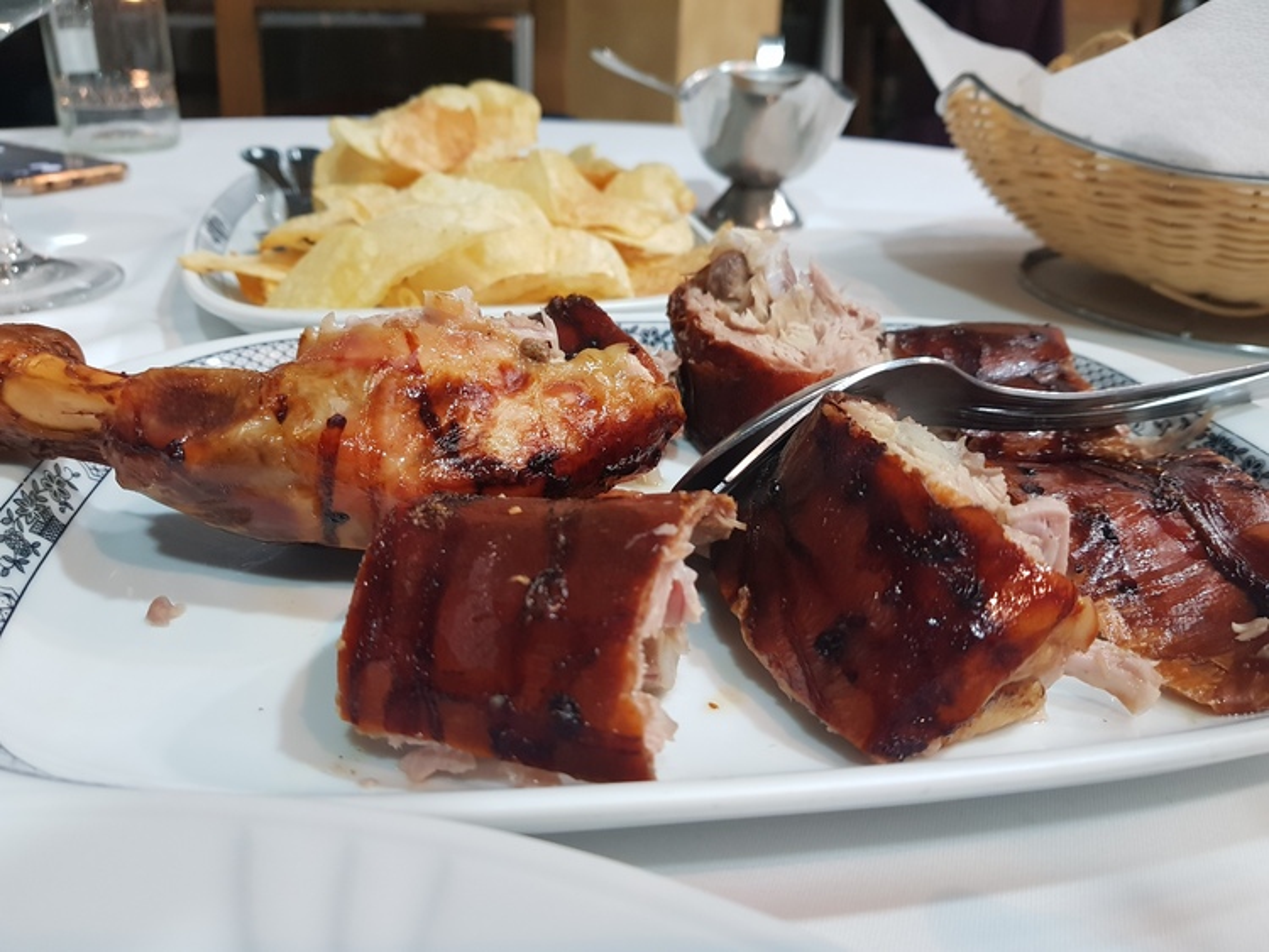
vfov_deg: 53.1
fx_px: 953
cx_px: 634
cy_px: 476
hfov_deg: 67.3
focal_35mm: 26
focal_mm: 4.2
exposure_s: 1/18
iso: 200
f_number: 1.7
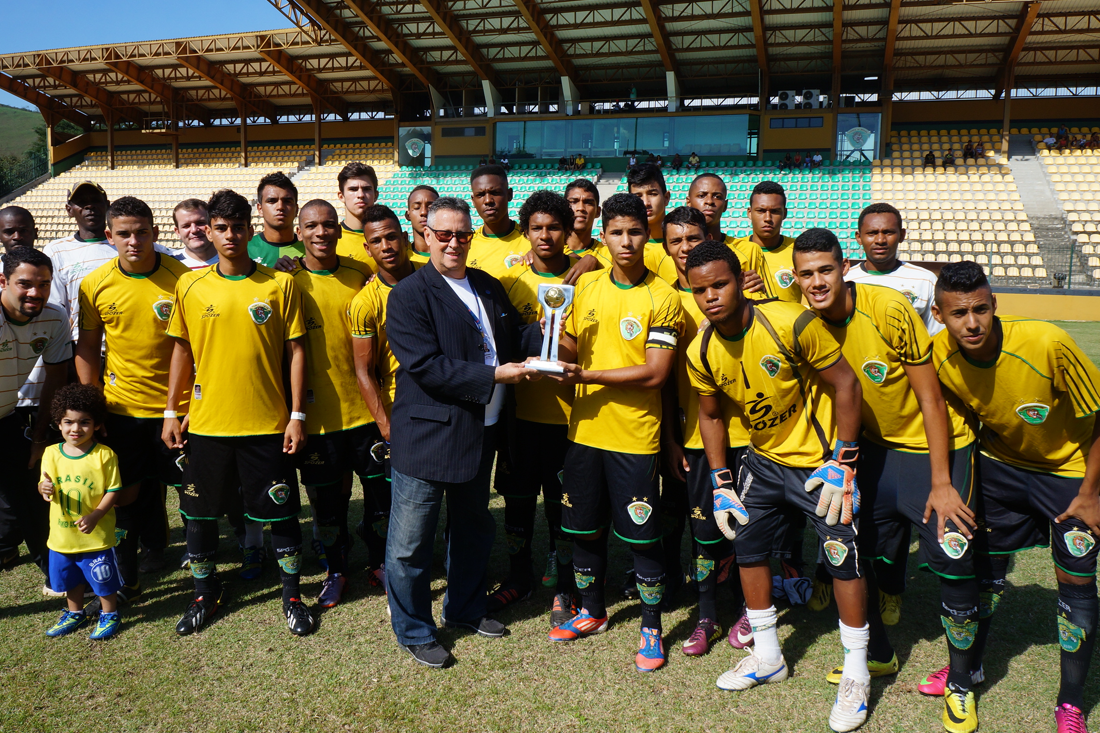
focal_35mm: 28
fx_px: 855
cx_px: 539
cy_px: 359
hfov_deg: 65.5
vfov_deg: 46.4
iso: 200
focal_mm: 18
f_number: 13
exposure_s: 1/200
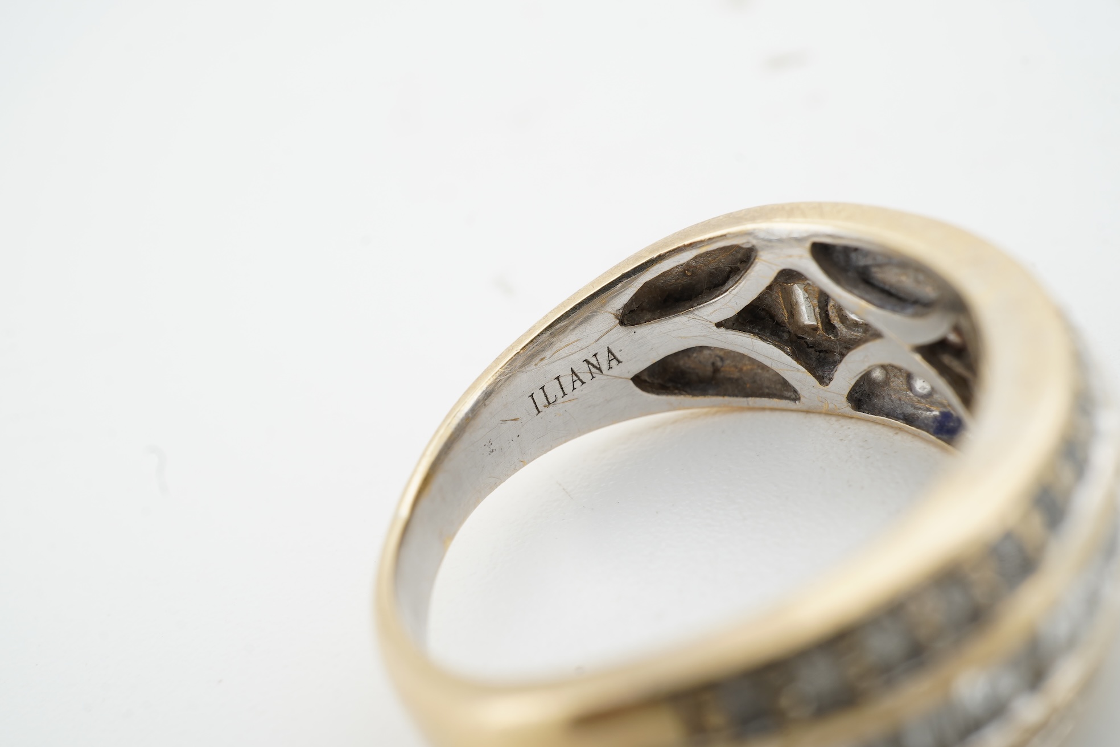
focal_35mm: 45
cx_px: 560
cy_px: 374
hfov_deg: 43.6
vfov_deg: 29.9
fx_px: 1400
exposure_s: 1/60
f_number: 22
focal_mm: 30
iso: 125
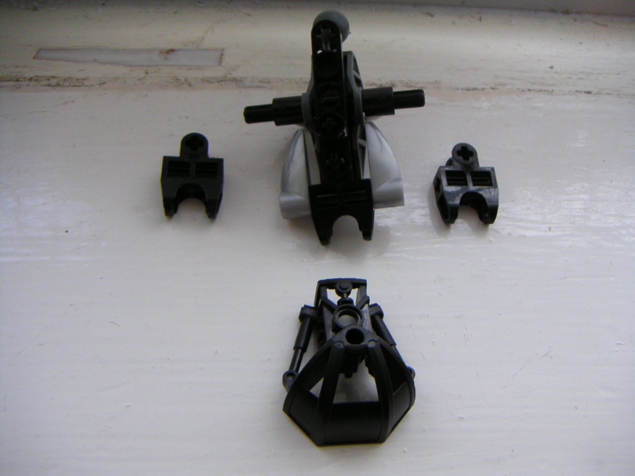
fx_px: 697
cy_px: 238
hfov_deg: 49.0
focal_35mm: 38
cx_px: 318
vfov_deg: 37.7
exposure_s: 1/45
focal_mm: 5
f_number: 2.8
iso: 125
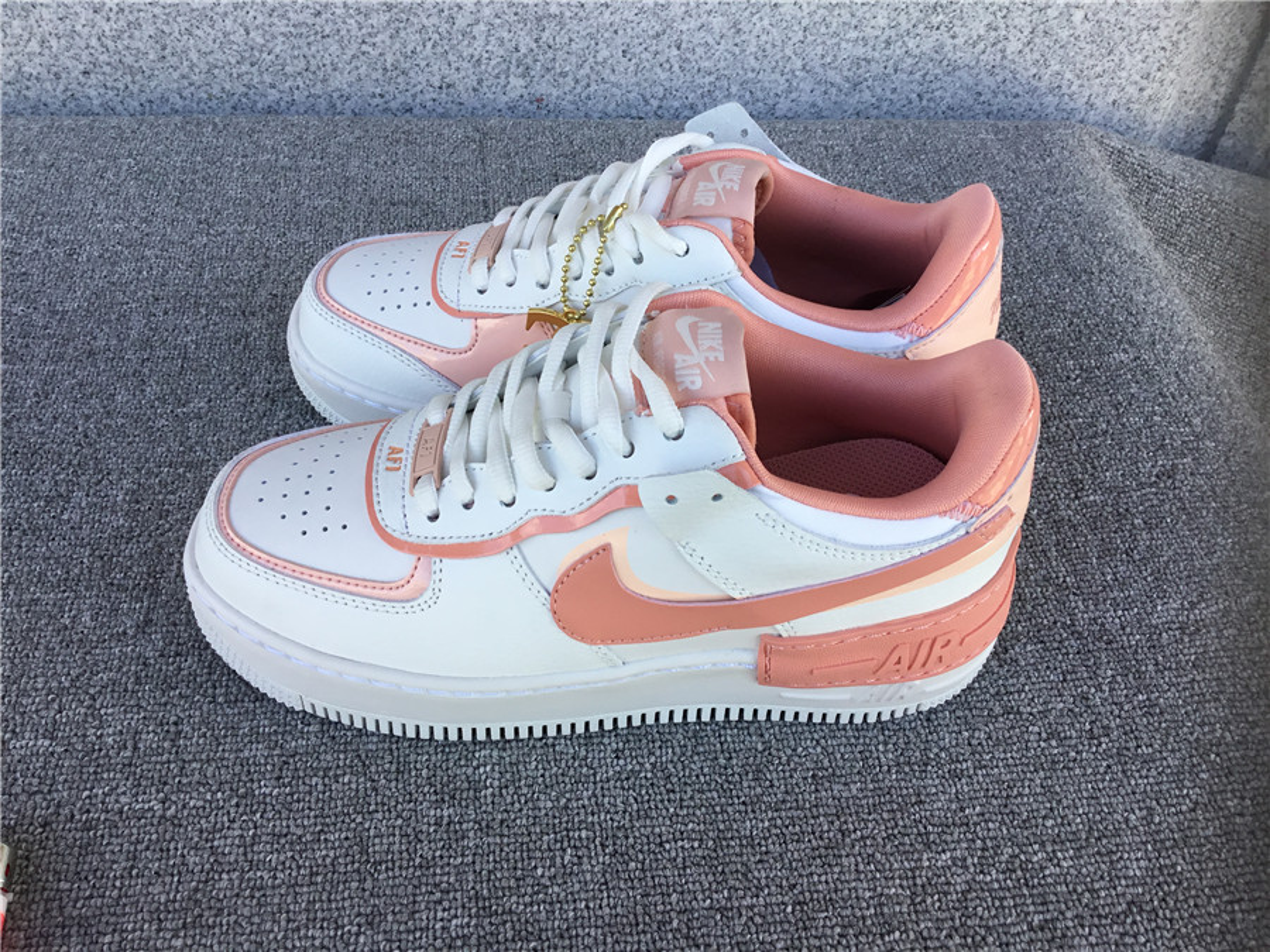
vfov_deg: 45.4
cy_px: 476
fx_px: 1137
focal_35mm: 31
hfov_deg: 58.4
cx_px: 635
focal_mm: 3.3
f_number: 2.4
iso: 25
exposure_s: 1/205
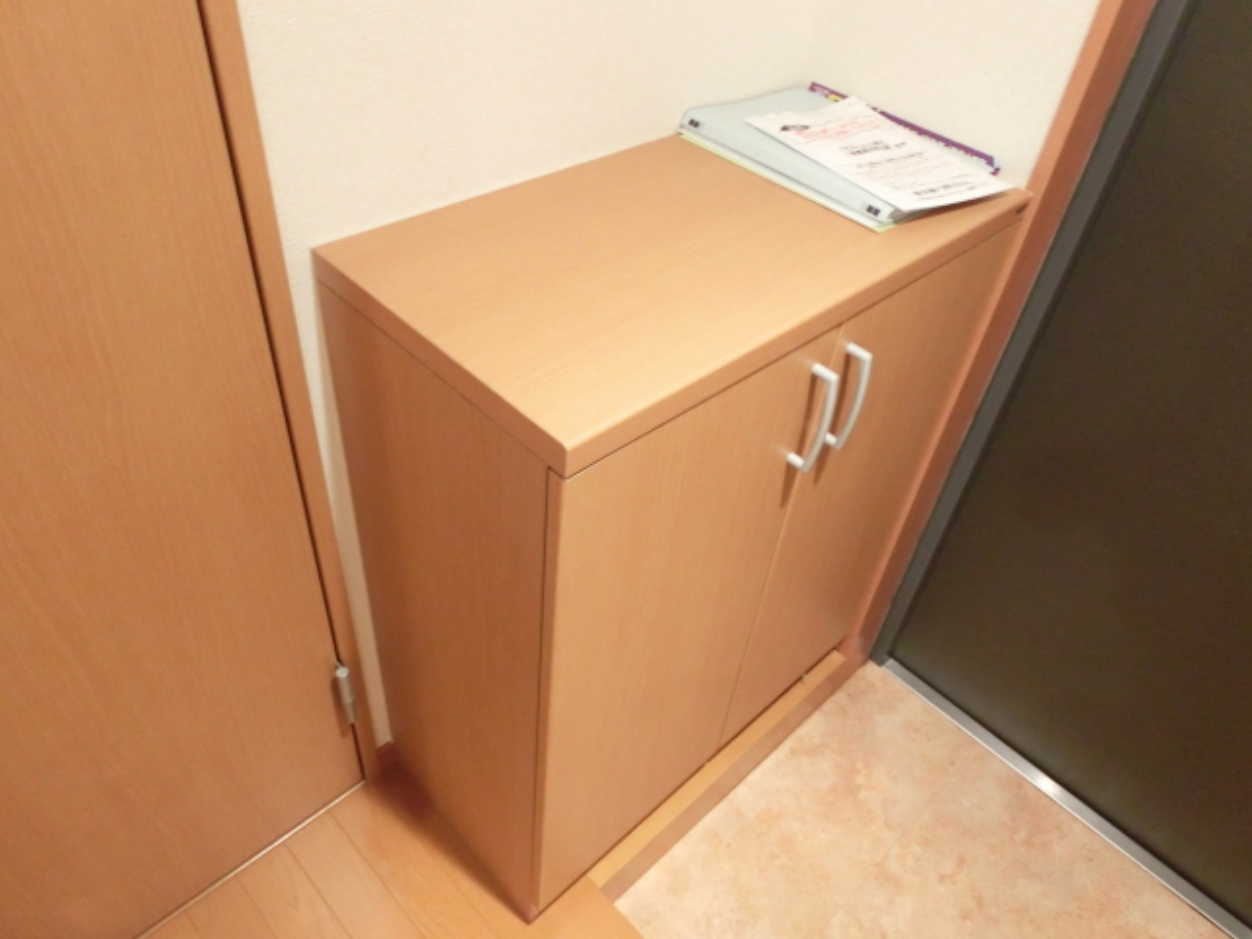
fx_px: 904
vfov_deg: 54.9
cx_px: 626
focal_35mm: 25
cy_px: 470
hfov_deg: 69.4
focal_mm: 4.4
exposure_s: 1/25
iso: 800
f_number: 3.3
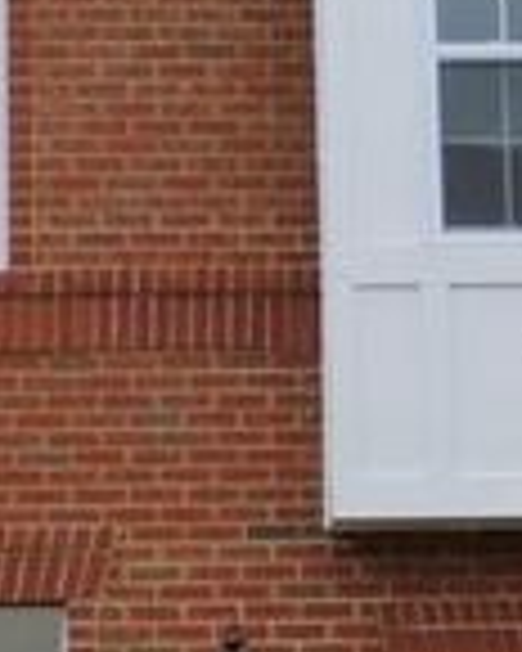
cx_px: 387
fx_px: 3380
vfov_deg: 11.0
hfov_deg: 8.8
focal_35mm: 175
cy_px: 173
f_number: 3.5
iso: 200
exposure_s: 1/400
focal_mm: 6.8
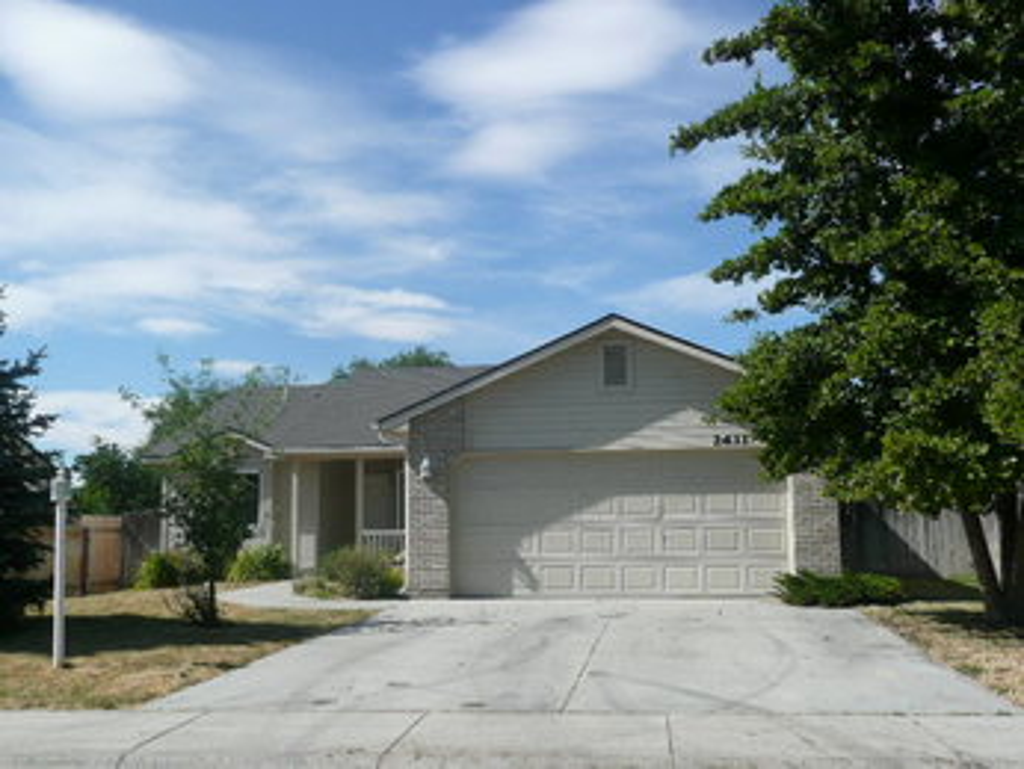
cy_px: 384
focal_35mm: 34
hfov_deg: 53.9
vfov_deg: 41.8
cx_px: 512
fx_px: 1006
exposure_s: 1/1300
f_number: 3.3
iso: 100
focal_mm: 4.6
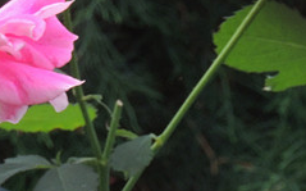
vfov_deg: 1.1
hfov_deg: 1.7
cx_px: -67
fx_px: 10350
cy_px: -53
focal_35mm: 1242
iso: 400
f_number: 6
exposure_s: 1/200
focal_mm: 62.4
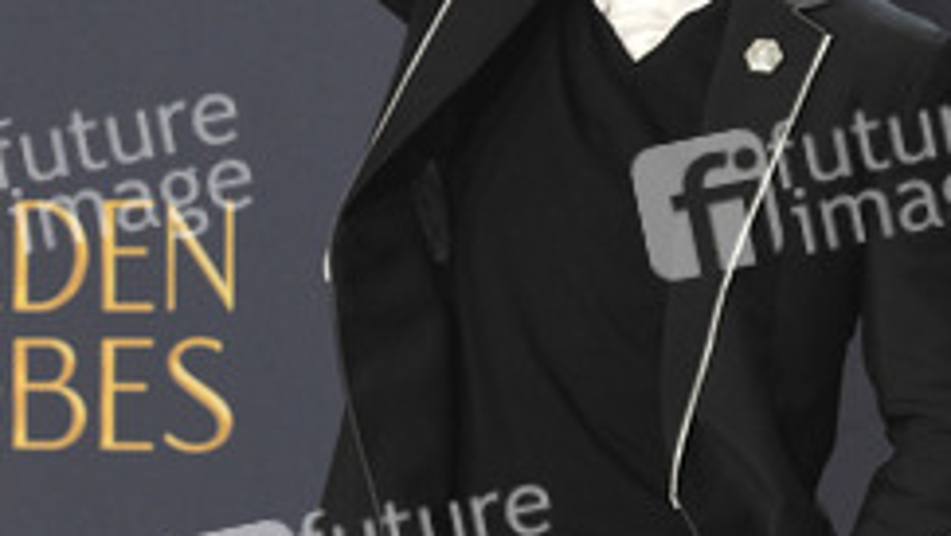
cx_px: 479
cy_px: -8
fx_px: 5879
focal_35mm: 233
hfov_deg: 9.2
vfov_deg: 5.2
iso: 2500
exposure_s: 1/125
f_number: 5
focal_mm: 135
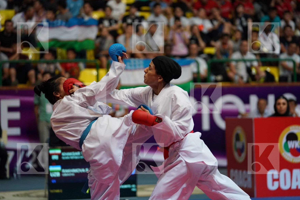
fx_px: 1192
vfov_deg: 9.6
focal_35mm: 143
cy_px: 98
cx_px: 148
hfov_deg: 14.3
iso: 4000
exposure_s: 1/1000
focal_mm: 140
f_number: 2.8
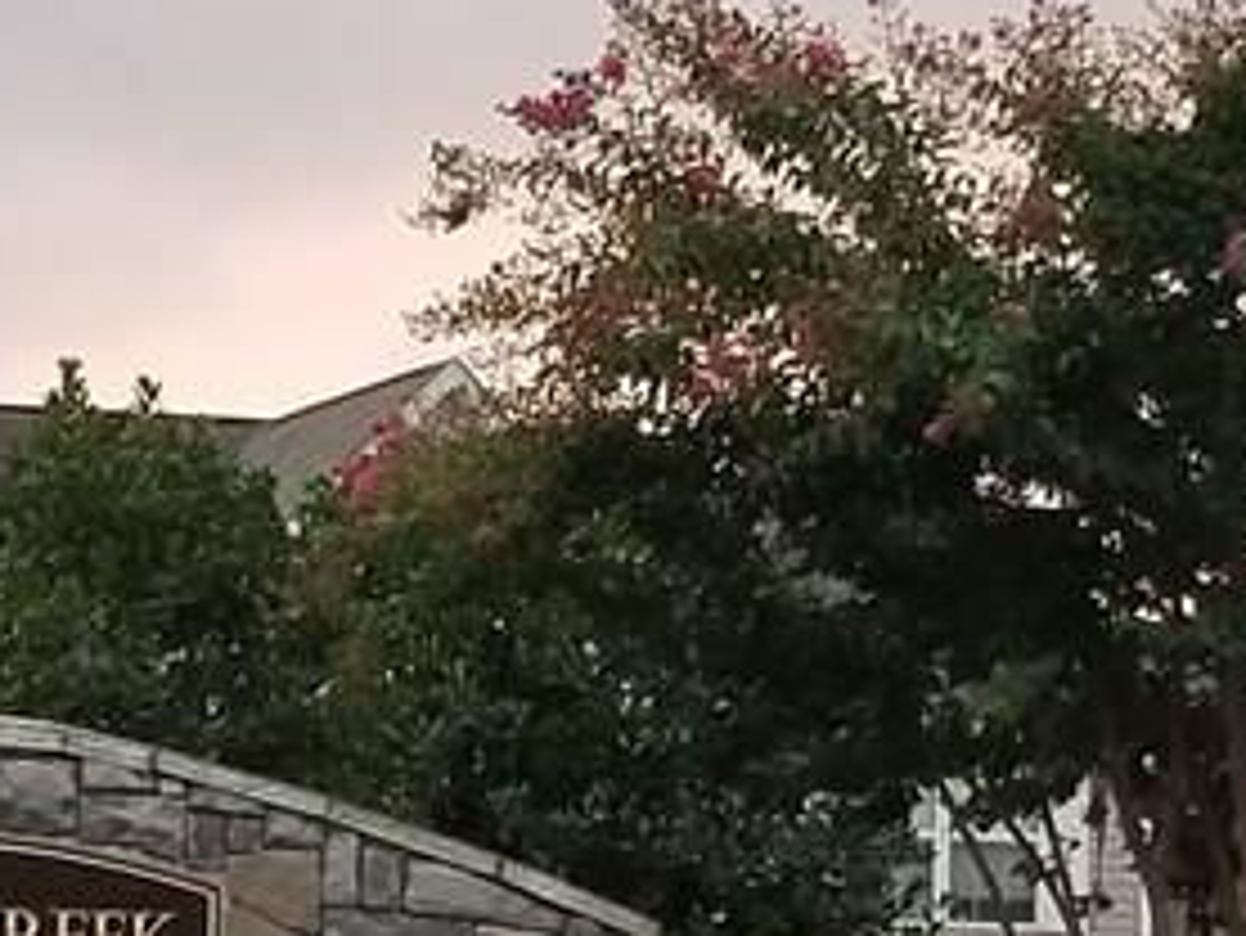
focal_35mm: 96
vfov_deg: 15.2
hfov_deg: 20.2
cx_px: 234
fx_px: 3457
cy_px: 922
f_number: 1.7
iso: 64
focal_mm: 4.25
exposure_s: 1/50
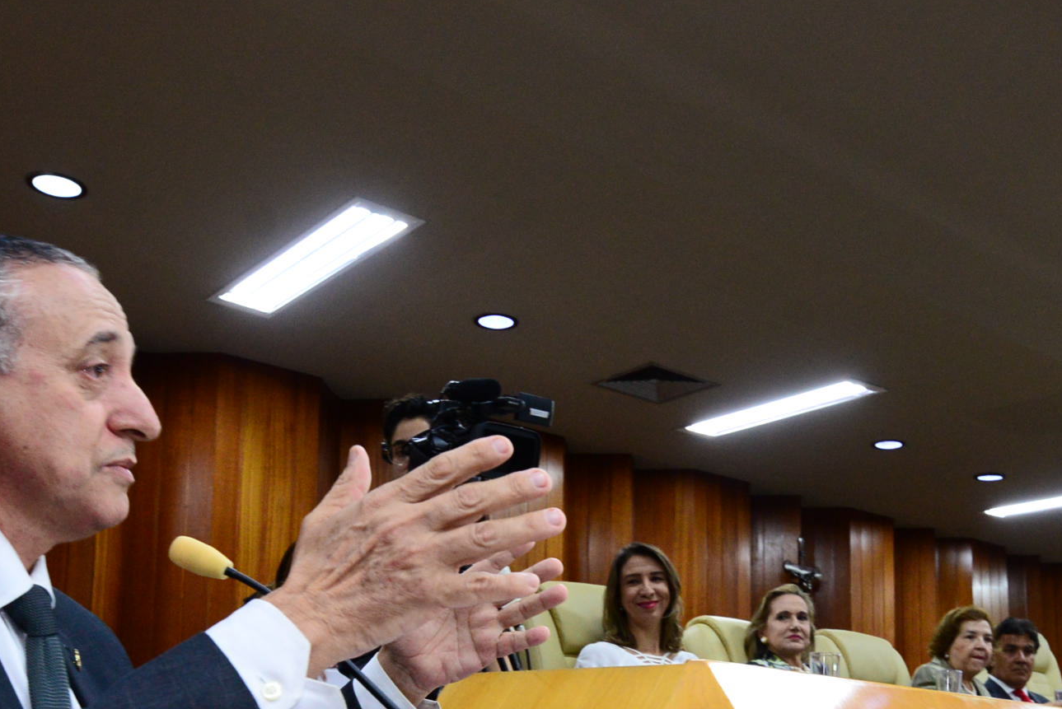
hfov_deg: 46.1
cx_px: 643
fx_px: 1240
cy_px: 640
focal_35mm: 42
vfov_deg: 30.5
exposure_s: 1/60
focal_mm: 18
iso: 2500
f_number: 5.6
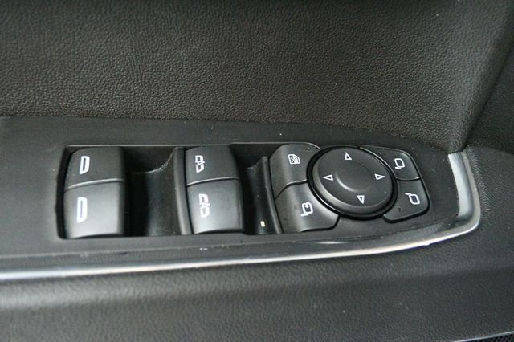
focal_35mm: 42
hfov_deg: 46.4
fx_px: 599
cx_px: 257
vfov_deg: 31.9
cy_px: 171
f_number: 4.5
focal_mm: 28
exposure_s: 1/60
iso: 11400
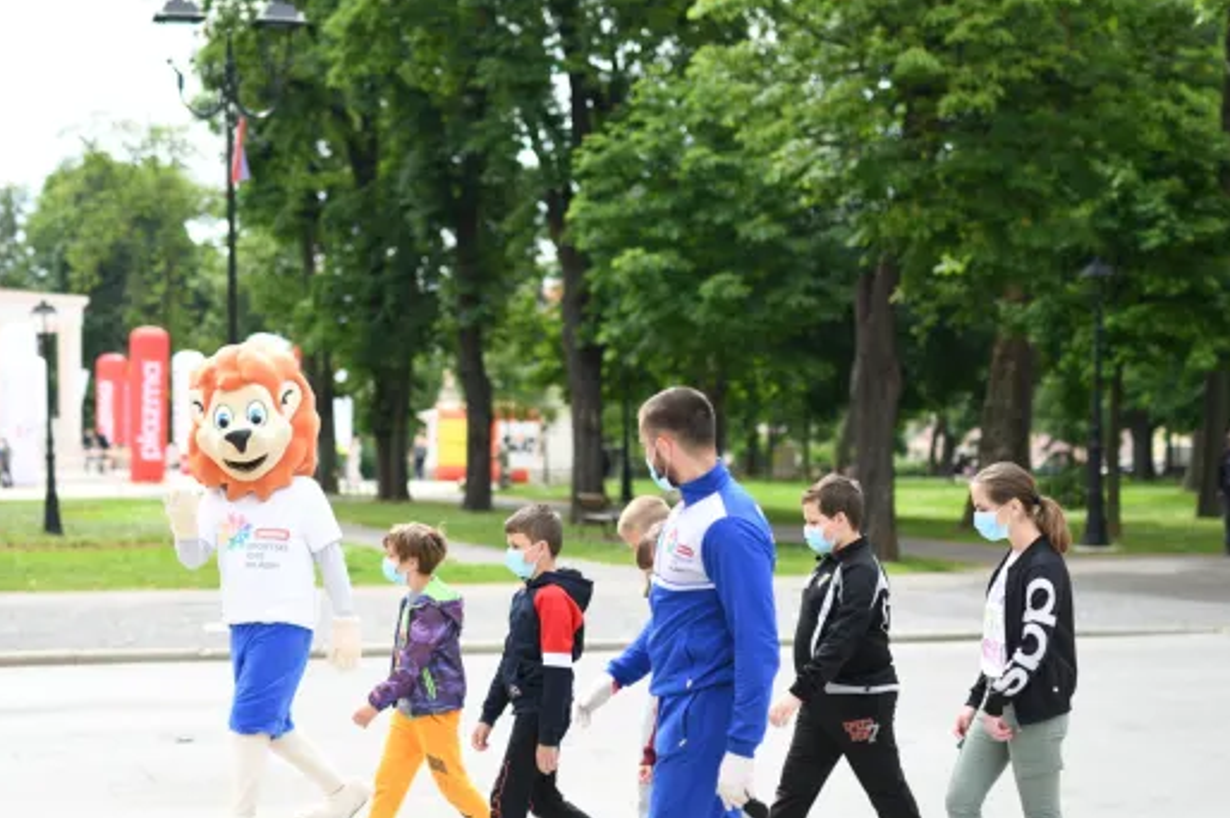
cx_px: 572
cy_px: 556
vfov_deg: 18.3
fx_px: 2527
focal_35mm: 74
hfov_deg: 27.4
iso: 125
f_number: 2
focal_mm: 50
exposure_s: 1/1600
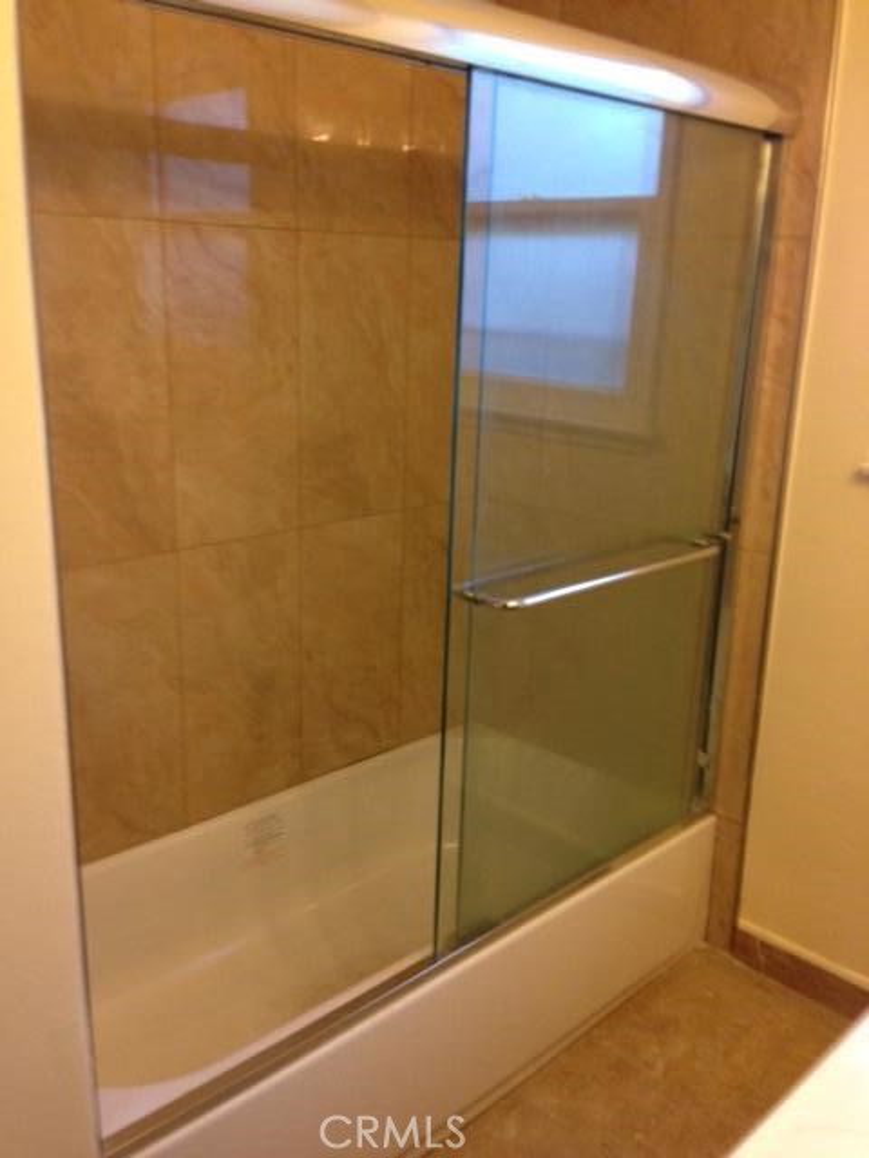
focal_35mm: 33
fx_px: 1105
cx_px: 434
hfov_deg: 42.9
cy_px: 579
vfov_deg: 55.4
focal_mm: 4.12
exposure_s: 1/20
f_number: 2.4
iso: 200
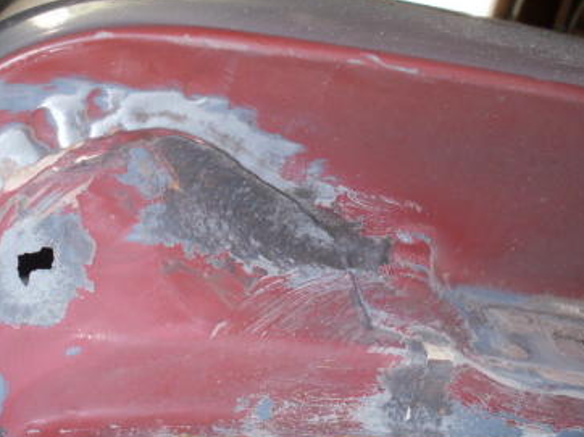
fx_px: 1062
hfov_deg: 30.6
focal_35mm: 63
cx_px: 224
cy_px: 214
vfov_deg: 23.3
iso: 100
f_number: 2.8
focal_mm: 6.3
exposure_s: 1/45
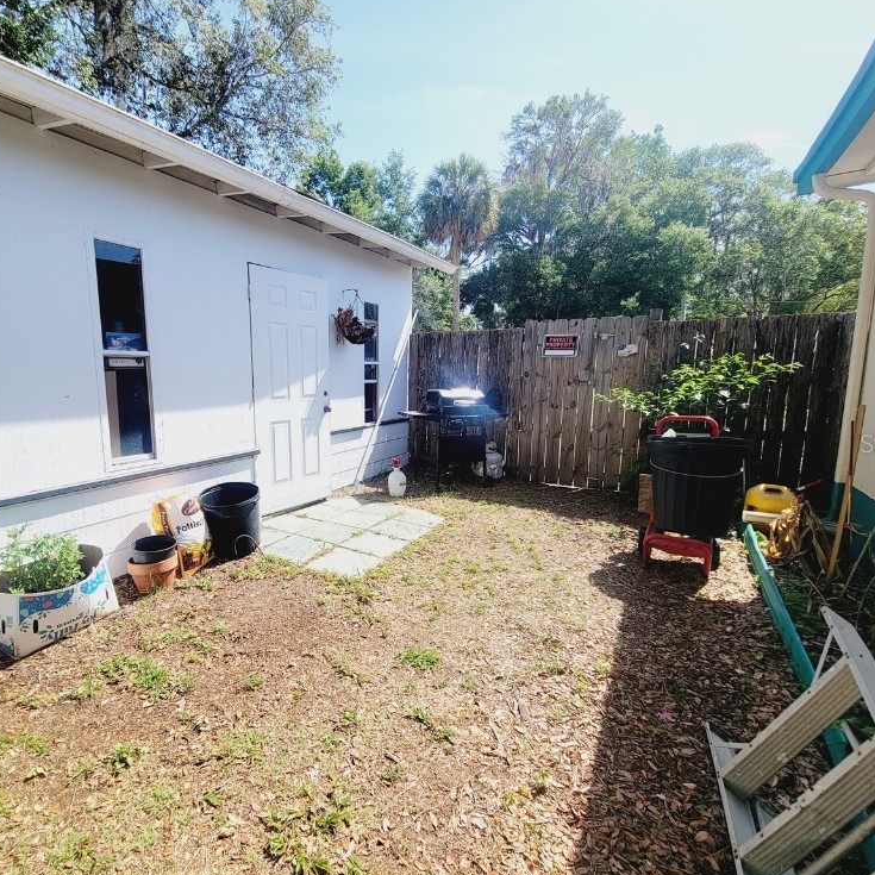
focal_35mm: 16
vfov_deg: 87.4
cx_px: 363
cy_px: 443
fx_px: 458
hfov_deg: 86.6
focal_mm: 2.2
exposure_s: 1/1132
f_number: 2.2
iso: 50
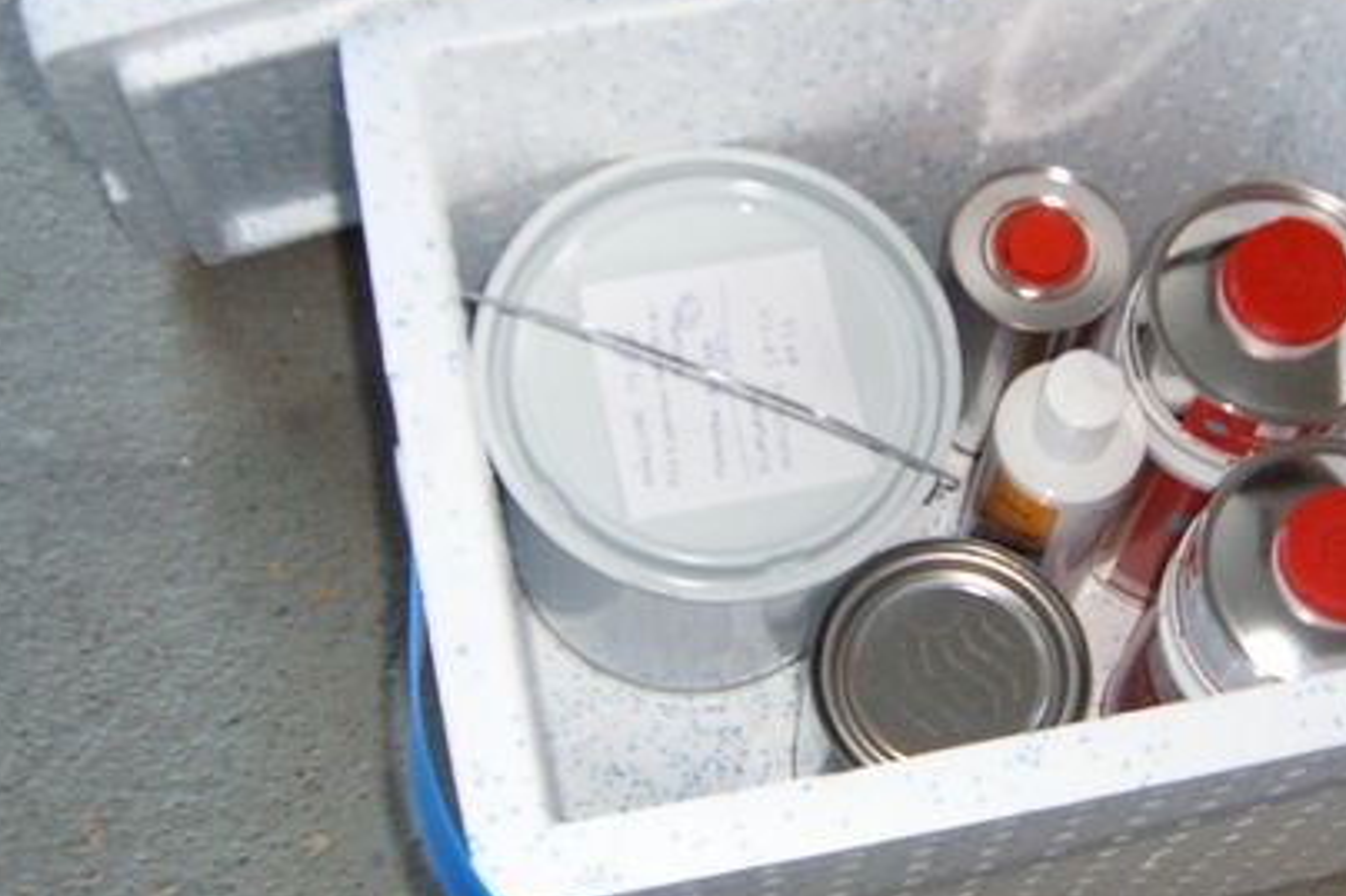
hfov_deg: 32.6
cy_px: 483
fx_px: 2280
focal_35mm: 61
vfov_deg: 22.2
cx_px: 906
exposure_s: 1/30
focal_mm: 6.2
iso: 141
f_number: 2.9
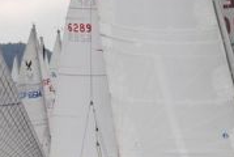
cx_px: 311
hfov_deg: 5.5
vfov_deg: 3.7
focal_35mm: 369
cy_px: -2
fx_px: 2404
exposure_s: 1/320
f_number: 9
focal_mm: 55
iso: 100
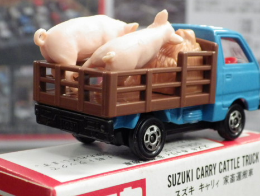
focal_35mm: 81
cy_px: 113
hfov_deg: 24.1
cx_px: 125
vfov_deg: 18.2
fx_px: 609
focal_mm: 10.7
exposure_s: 1/30
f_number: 4
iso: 800
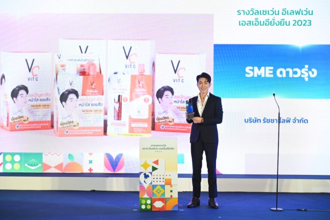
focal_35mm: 56
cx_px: 165
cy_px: 110
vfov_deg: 24.2
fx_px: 513
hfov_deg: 35.7
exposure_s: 1/160
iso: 400
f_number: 3.2
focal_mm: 56
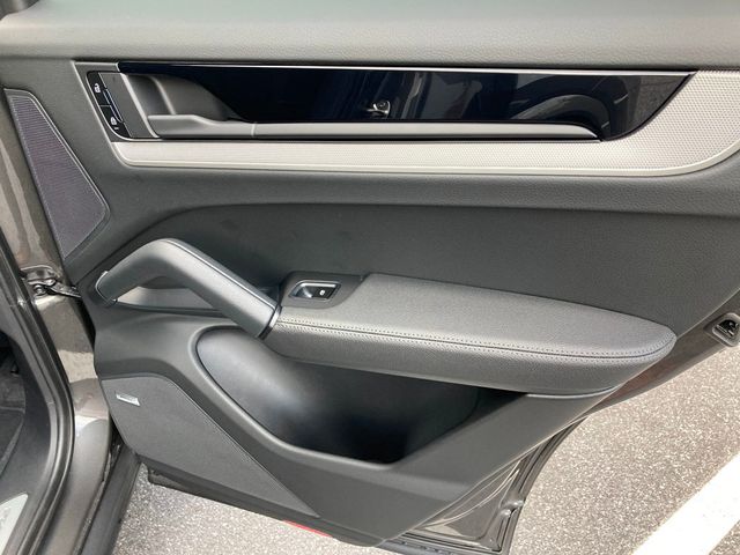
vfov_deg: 49.7
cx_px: 370
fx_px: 599
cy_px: 278
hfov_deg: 63.4
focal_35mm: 28
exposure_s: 1/117
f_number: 1.8
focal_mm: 3.99
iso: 80
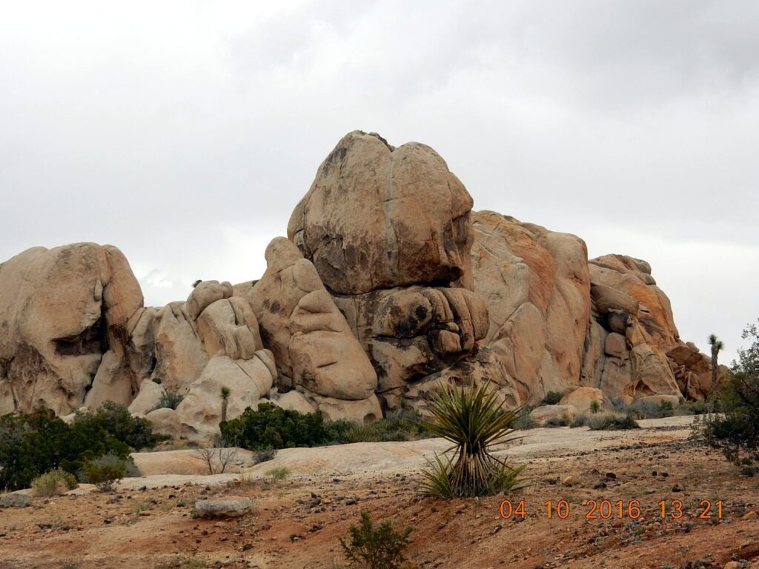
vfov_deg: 24.4
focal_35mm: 60
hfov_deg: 32.2
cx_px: 380
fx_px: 1316
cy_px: 284
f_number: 4.5
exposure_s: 1/500
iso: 125
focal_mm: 10.7
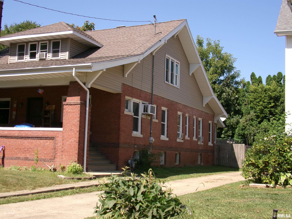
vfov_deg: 30.3
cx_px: 146
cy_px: 110
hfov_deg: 39.7
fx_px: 405
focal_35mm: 48
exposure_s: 1/400
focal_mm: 8.5
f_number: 4.2
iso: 100
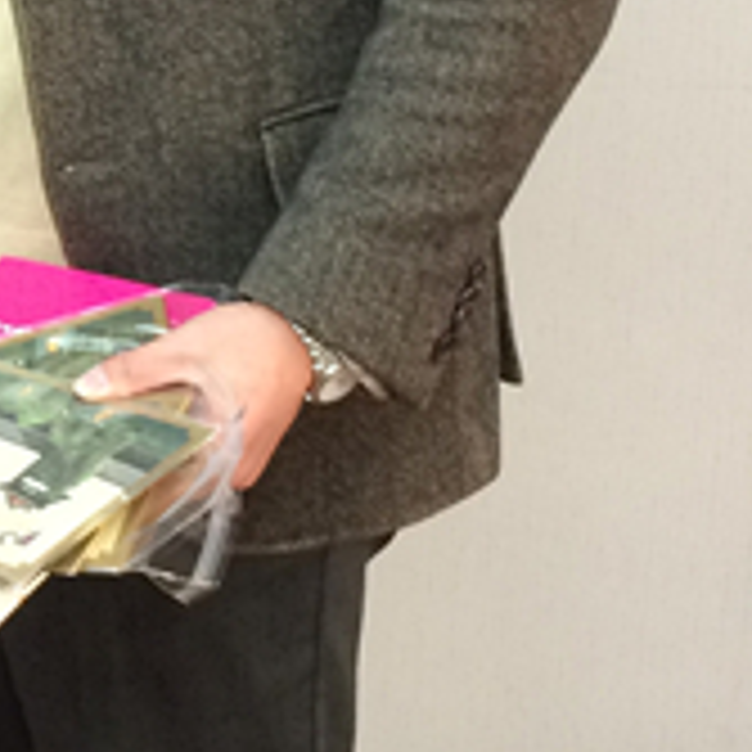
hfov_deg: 13.5
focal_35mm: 123
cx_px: -311
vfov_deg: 13.9
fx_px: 3023
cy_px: -90
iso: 80
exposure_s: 1/33
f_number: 2.2
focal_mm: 4.15
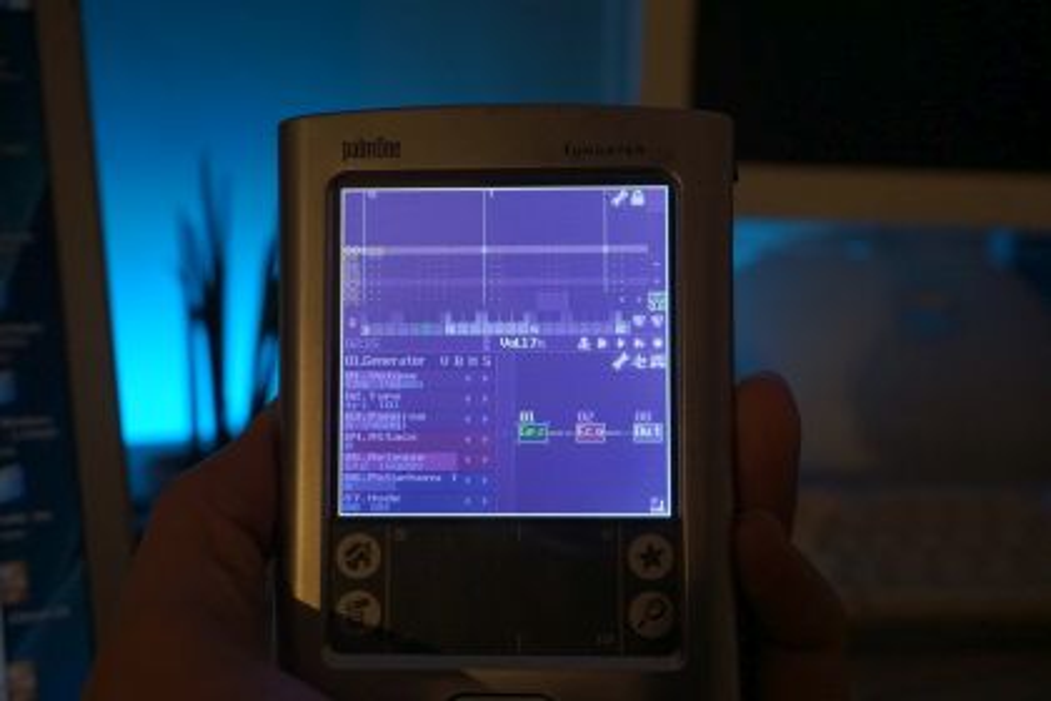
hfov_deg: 43.6
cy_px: 350
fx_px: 1314
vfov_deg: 29.9
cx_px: 526
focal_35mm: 45
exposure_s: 1/40
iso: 2000
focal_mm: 30
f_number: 6.3
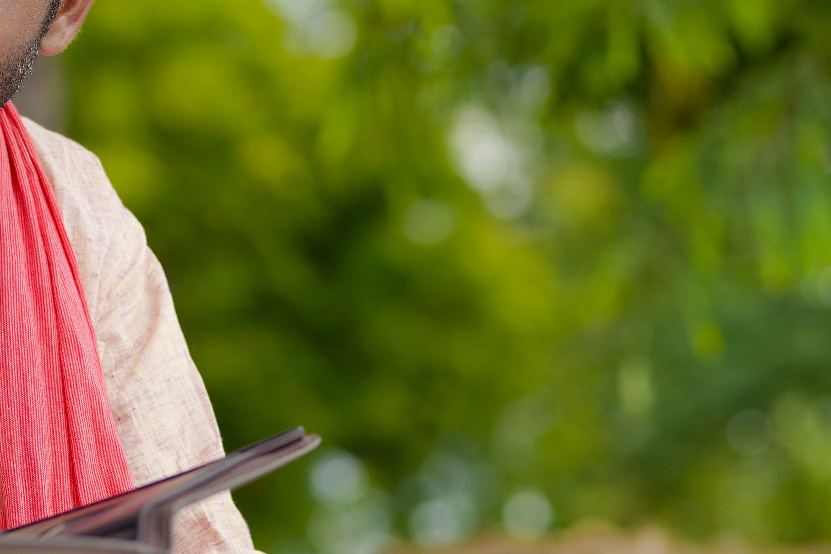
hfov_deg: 7.8
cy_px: 140
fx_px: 6024
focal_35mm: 261
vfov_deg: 5.3
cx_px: -73
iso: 50
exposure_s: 1/400
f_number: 2.8
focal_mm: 85
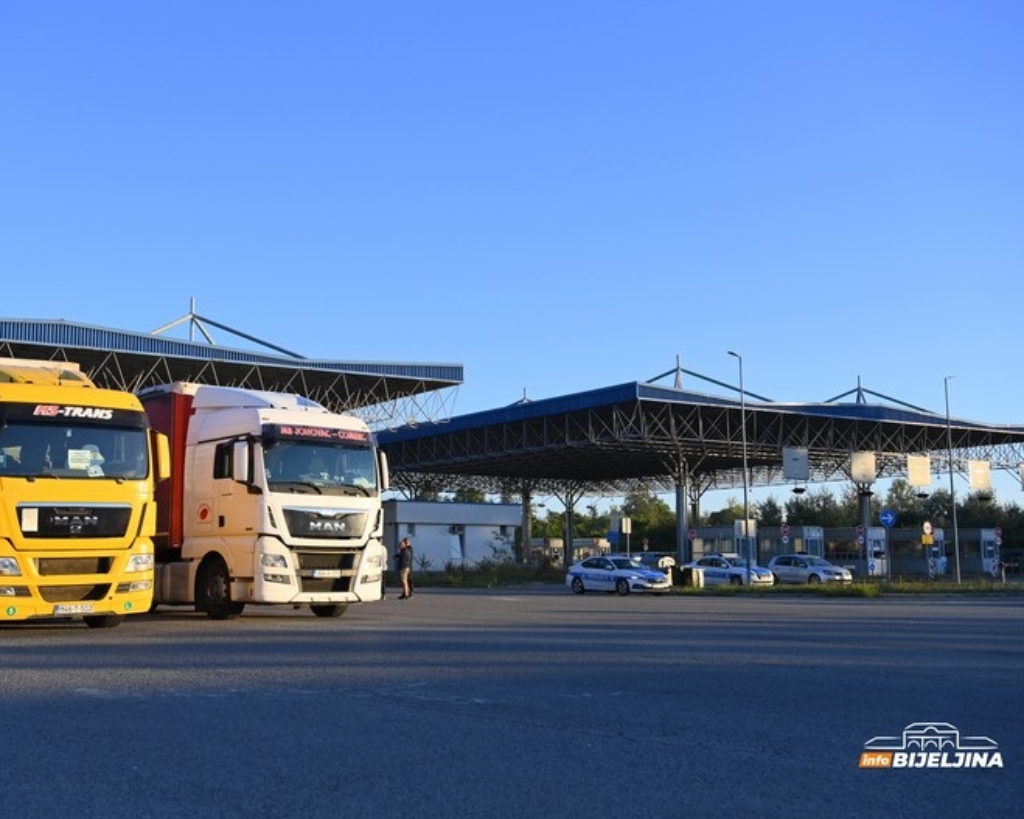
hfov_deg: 44.7
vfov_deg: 36.5
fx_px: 1242
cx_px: 437
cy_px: 413
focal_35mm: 41
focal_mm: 36
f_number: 4.5
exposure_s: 1/3200
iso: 640
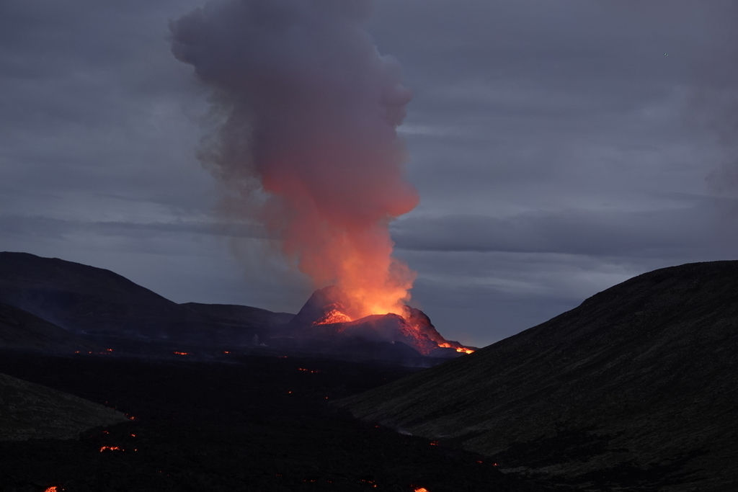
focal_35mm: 58
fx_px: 1189
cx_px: 369
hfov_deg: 34.5
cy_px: 246
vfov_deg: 23.4
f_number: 3.5
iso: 160
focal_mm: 21.32
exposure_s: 1/60
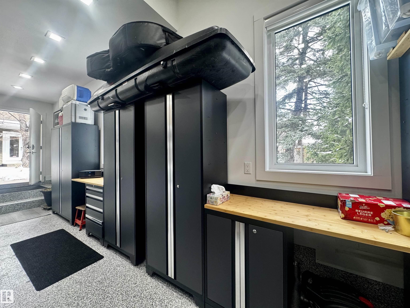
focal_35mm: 14
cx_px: 205
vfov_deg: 85.7
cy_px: 154
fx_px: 166
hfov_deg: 102.1
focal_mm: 2.22
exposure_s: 1/120
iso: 200
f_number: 2.2
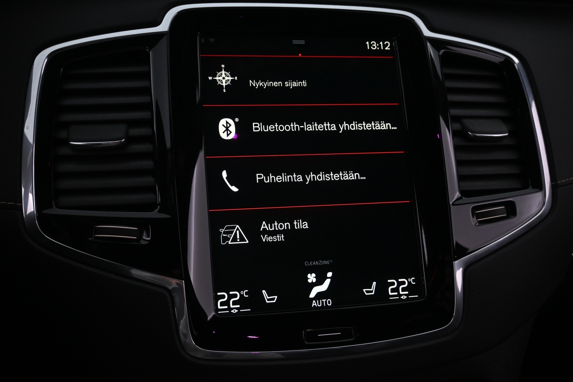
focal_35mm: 38
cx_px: 286
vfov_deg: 35.5
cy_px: 191
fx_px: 597
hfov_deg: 51.3
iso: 1400
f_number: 4.2
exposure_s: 1/40
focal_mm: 25
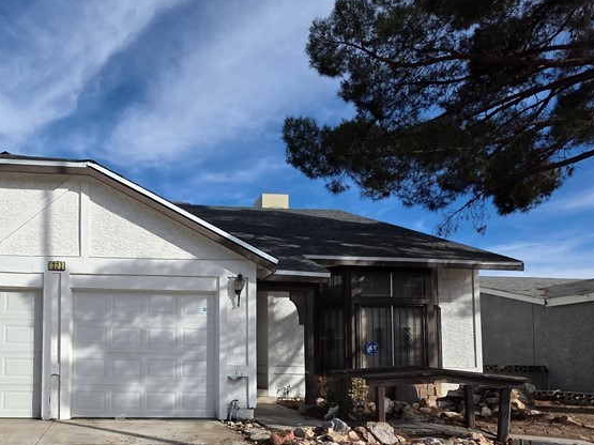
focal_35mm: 24
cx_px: 138
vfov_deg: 53.9
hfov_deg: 66.5
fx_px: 412
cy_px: 340
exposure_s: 1/2737
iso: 40
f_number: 1.9
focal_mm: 2.2
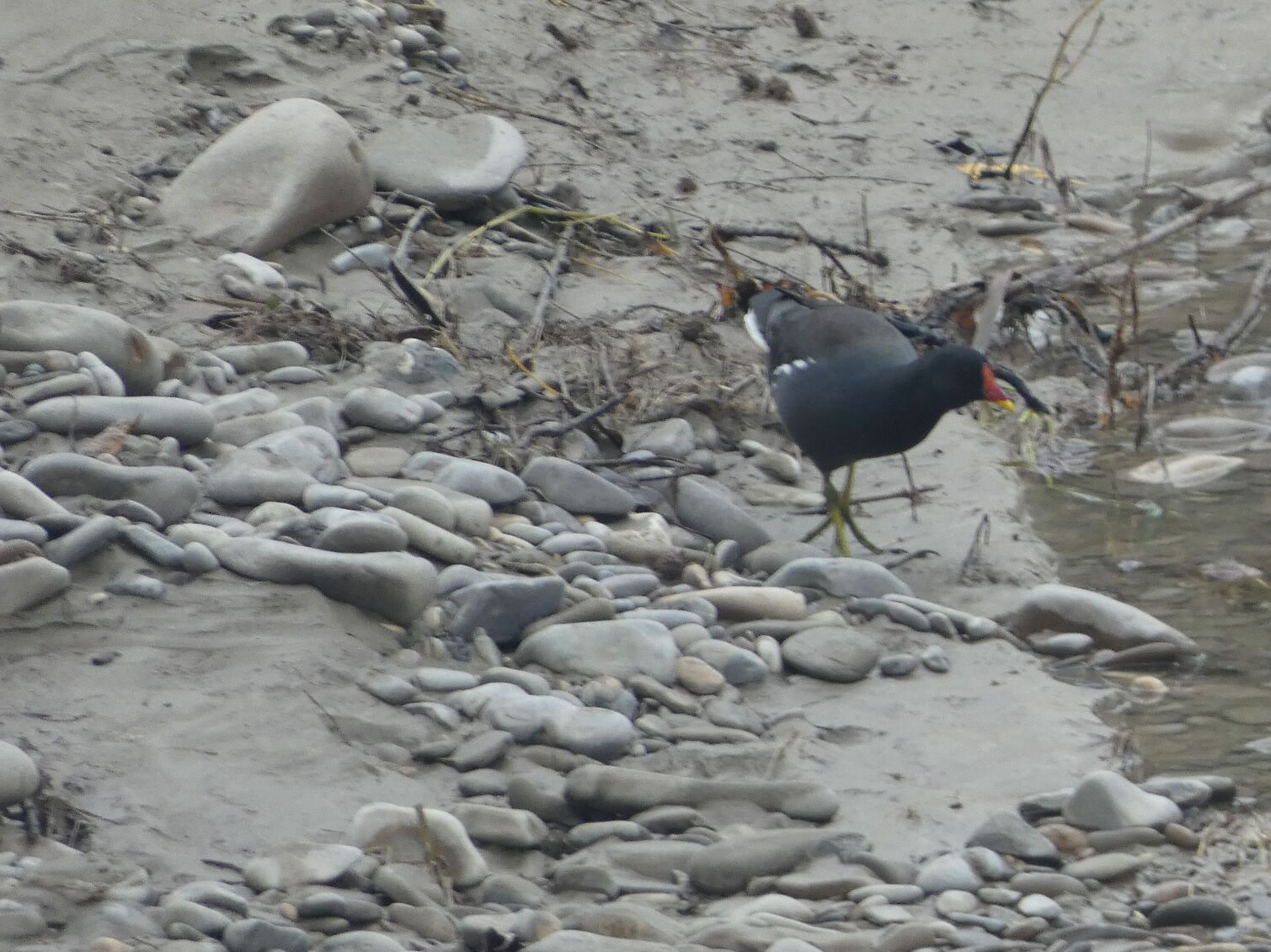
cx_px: 667
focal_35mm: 1909
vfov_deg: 0.8
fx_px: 70076
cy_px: 609
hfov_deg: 1.0
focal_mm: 215
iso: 200
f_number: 5.9
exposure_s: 1/125
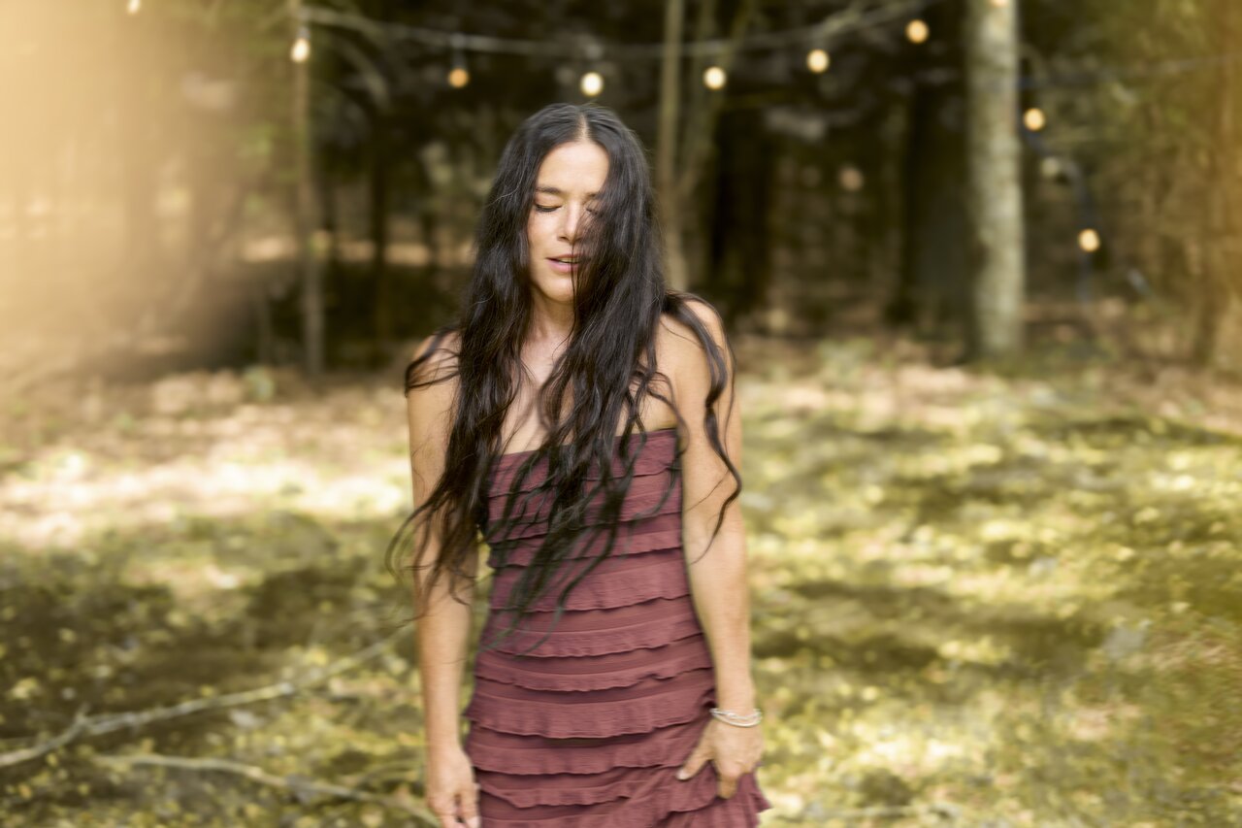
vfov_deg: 27.0
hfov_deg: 39.6
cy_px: 414
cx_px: 621
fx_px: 1725
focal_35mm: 50
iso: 250
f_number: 1.8
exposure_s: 1/500
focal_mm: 50
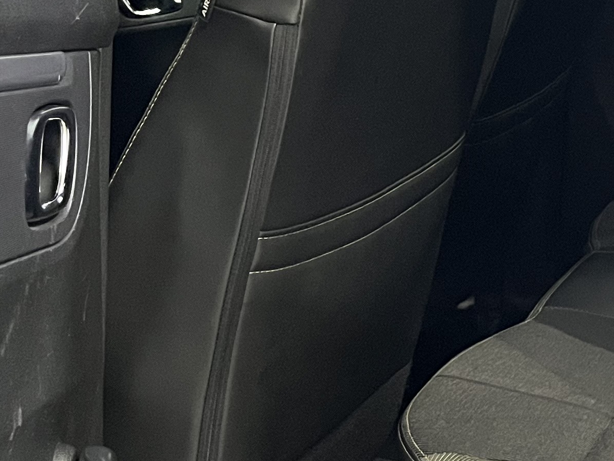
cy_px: 92
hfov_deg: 21.3
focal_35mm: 88
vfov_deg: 16.7
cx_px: 651
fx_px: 1561
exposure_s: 1/40
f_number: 1.6
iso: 640
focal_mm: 5.1
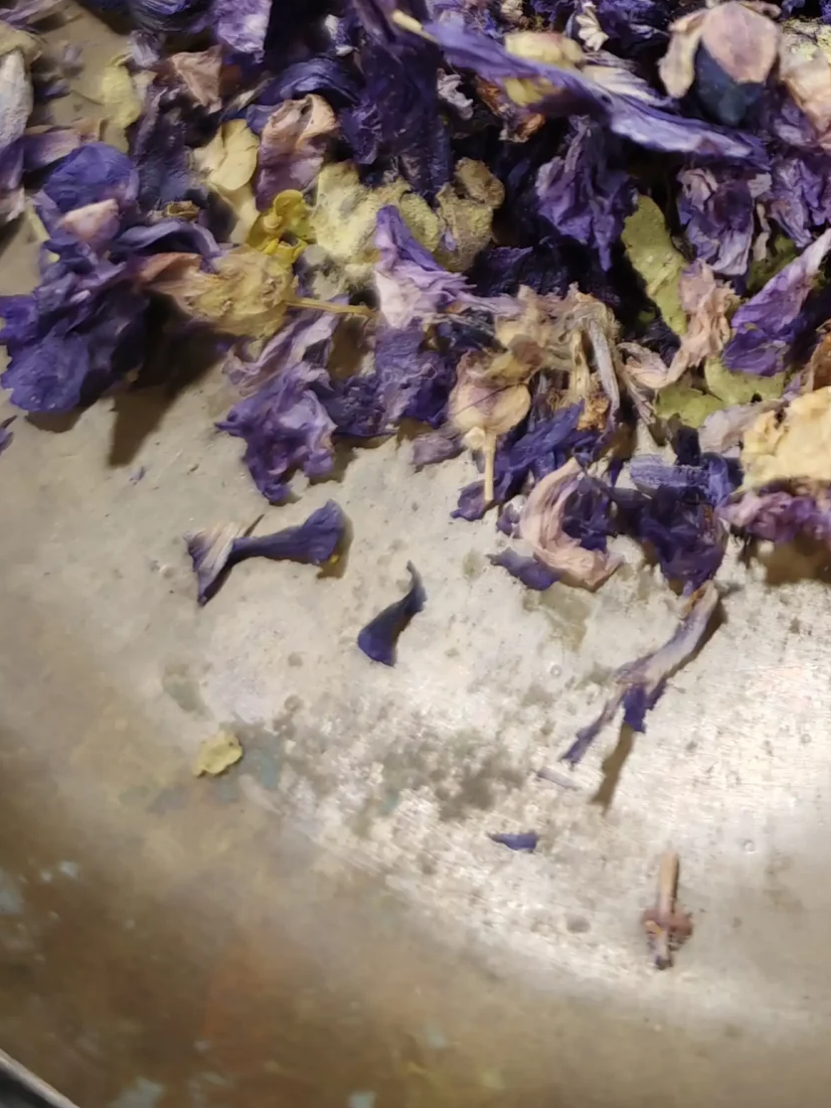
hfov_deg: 22.5
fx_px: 1985
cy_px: -122
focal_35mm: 62
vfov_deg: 28.3
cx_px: 872
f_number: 1.4
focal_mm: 6.83
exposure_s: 1/50
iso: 250
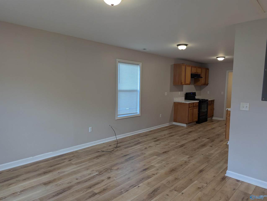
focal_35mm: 24
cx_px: 134
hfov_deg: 71.5
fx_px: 185
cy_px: 100
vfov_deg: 56.9
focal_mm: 6.81
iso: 162
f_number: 1.85
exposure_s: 1/120
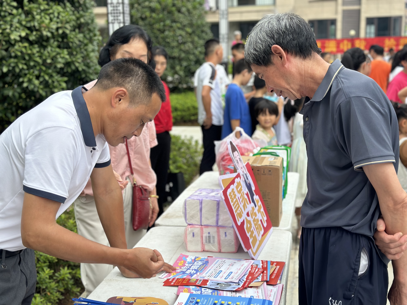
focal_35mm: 48
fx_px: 564
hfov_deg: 39.7
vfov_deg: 30.3
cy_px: 152
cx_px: 204
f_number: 1.78
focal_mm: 6.86
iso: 80
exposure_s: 1/1541
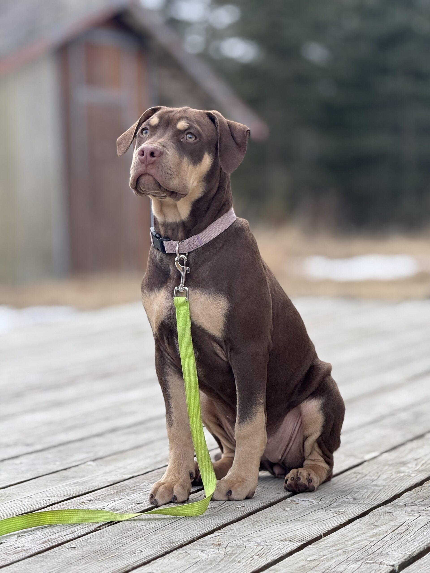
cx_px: 215
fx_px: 1988
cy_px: 286
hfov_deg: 12.3
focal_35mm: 120
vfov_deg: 16.4
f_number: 2.8
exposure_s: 1/102
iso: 64
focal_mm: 15.66
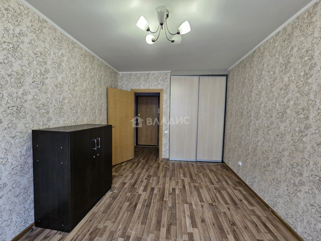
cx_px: 160
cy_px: 120
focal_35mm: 13
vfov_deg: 89.9
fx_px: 121
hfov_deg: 106.2
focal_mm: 2.2
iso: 320
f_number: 2.2
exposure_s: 1/33.3
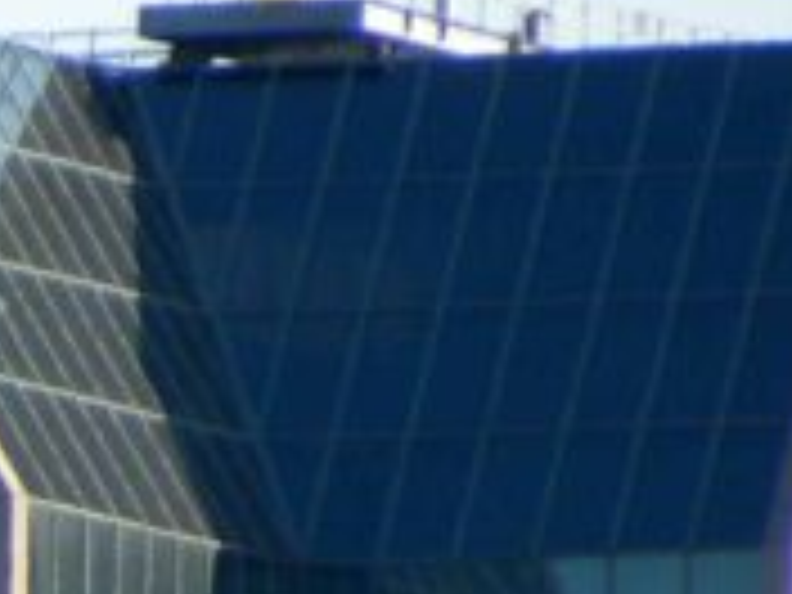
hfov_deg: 0.6
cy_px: 1062
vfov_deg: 0.5
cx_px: -536
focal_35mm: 3199
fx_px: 73192
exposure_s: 1/266
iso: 64
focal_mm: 97.8
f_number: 5
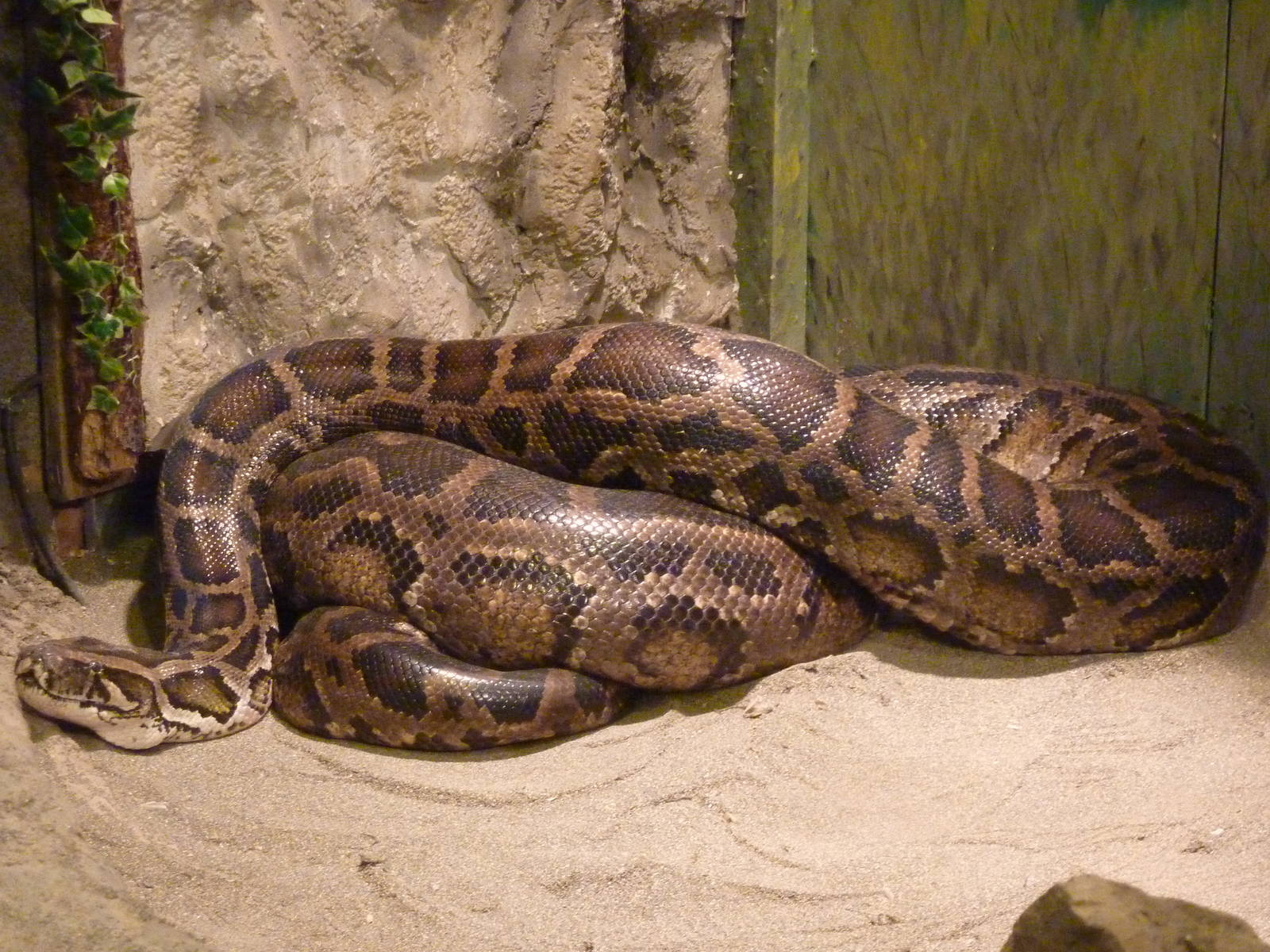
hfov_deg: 16.6
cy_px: 476
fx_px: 4366
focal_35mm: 119
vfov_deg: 12.5
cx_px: 635
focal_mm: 19.5
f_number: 4.4
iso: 800
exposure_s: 1/10
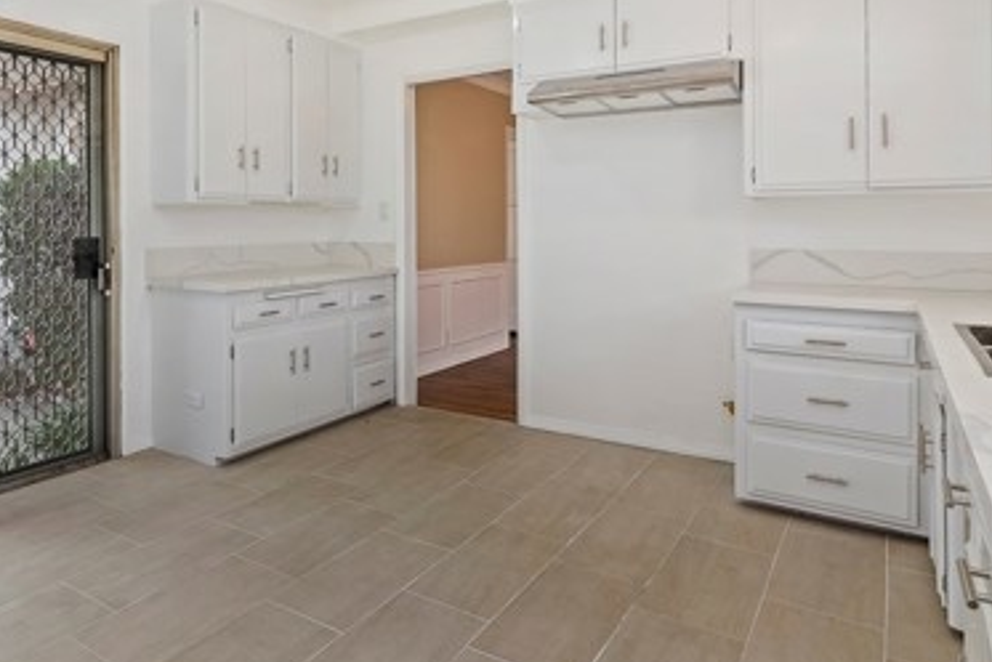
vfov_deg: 52.6
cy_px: 247
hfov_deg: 72.6
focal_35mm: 24
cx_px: 375
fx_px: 662
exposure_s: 1/30
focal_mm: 14
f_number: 10
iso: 500
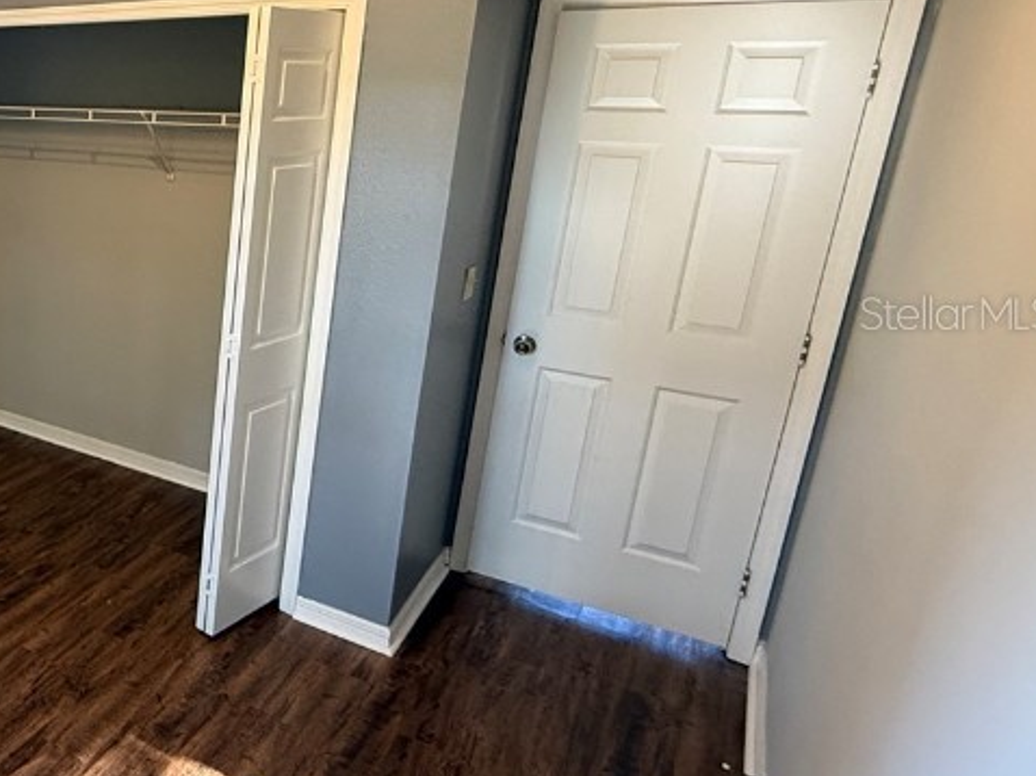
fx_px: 897
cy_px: 312
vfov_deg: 46.5
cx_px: -46
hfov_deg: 47.4
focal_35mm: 30
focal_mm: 2.22
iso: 400
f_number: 2.2
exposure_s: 1/60
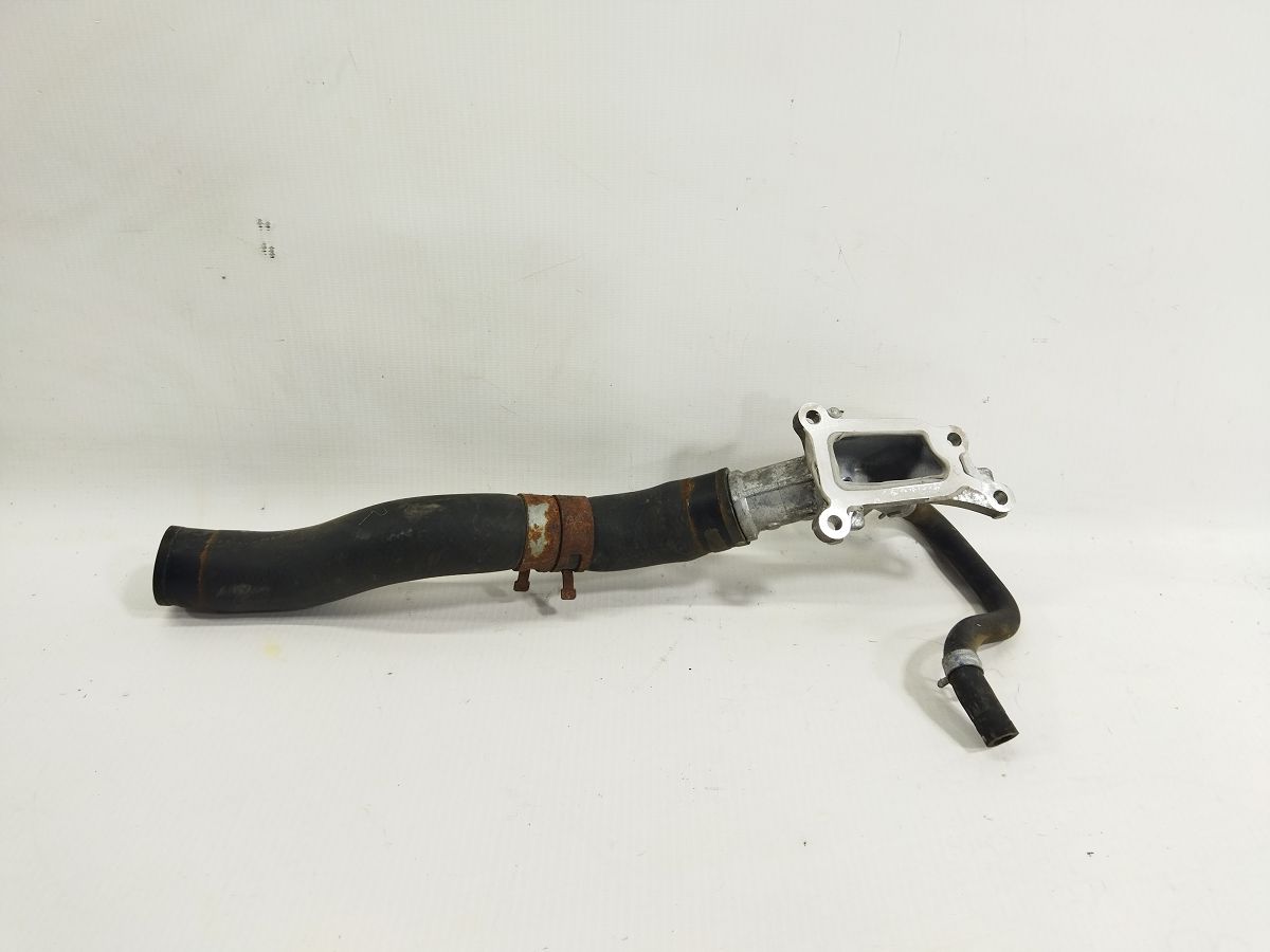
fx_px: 991
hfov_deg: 65.3
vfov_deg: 51.4
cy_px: 476
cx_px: 635
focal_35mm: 27
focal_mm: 4.71
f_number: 1.79
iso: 99
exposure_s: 1/122
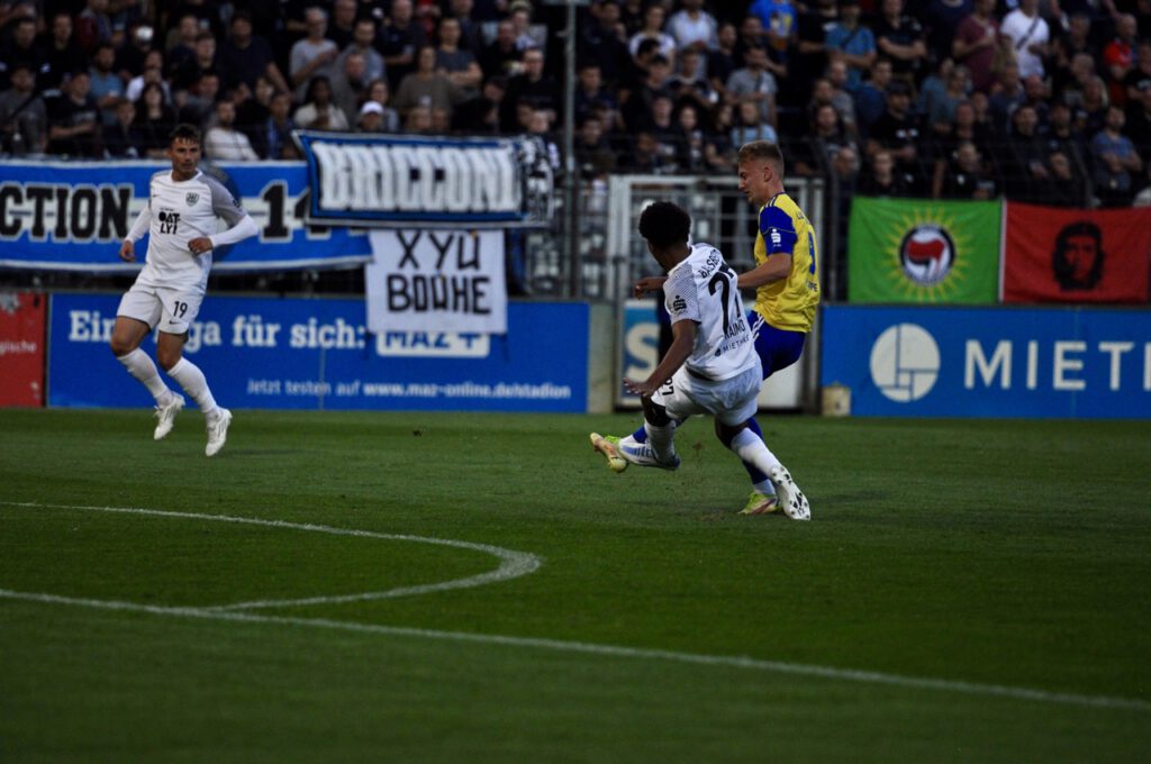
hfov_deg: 6.9
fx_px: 9579
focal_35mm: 300
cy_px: 382
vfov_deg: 4.6
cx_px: 576
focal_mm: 200
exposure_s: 1/2000
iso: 640
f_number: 2.8
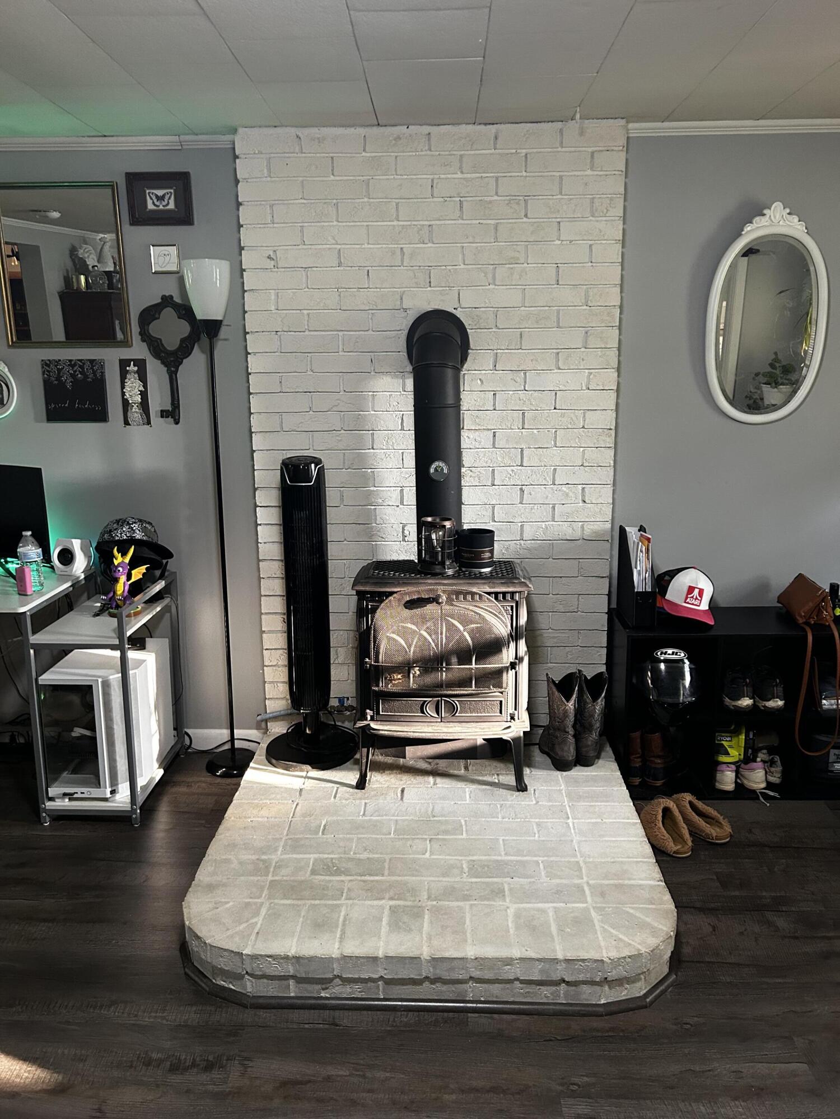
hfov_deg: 53.1
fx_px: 841
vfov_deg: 67.3
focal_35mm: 26
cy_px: 560
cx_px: 420
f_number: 1.5
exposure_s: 1/60
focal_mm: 5.7
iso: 320
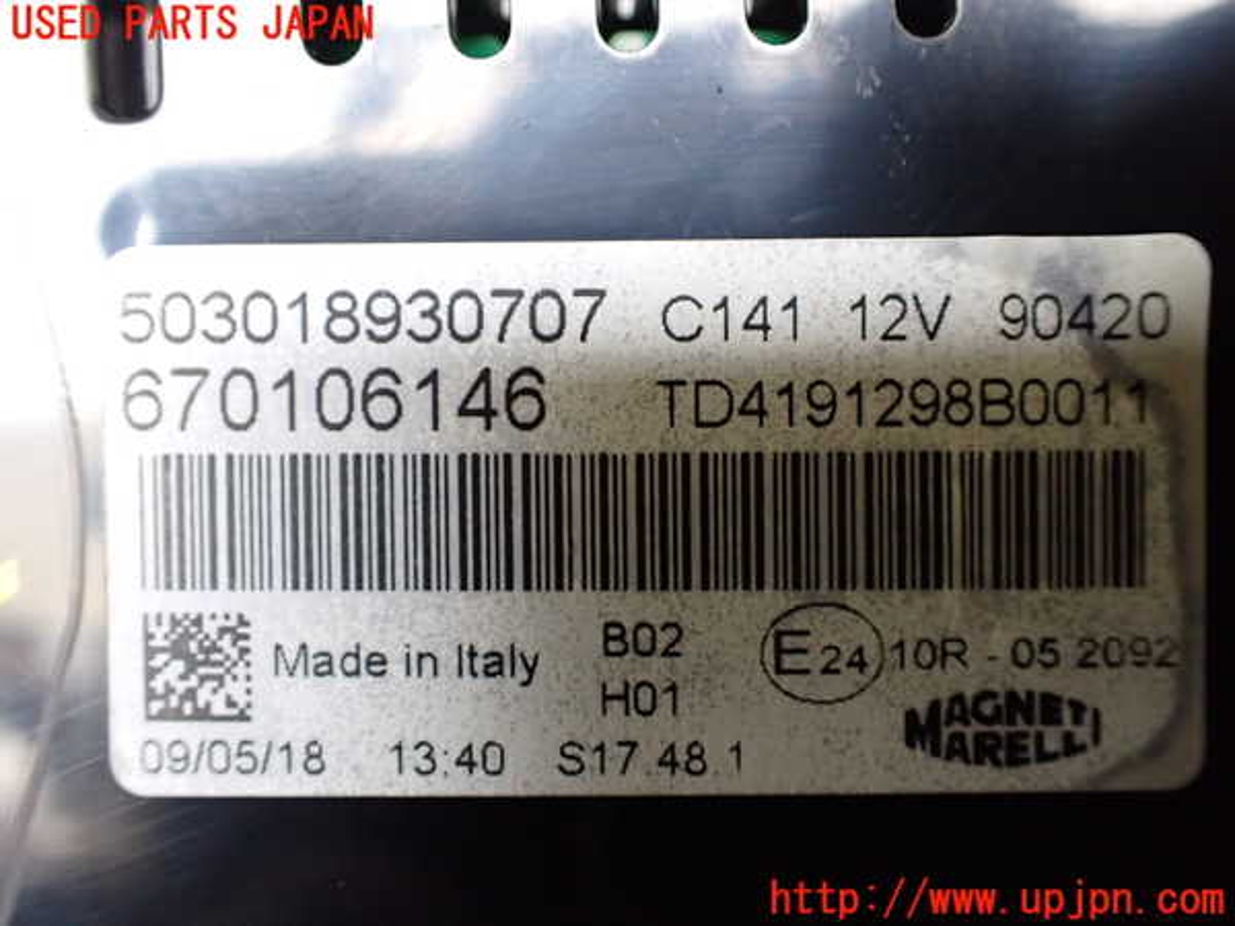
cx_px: 618
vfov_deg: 46.8
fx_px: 1070
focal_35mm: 30
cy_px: 463
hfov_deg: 60.0
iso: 800
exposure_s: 1/125
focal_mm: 5.4
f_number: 2.3
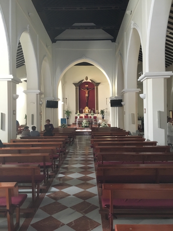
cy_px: 116
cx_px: 86
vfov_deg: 61.7
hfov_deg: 48.2
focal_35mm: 29
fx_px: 193
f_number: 2.2
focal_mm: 4.15
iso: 250
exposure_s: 1/33
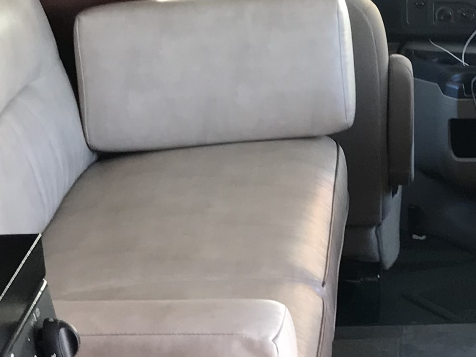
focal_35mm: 116
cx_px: 543
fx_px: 1595
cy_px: 100
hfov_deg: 16.4
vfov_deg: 12.7
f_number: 1.8
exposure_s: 1/60
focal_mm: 3.99
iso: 32
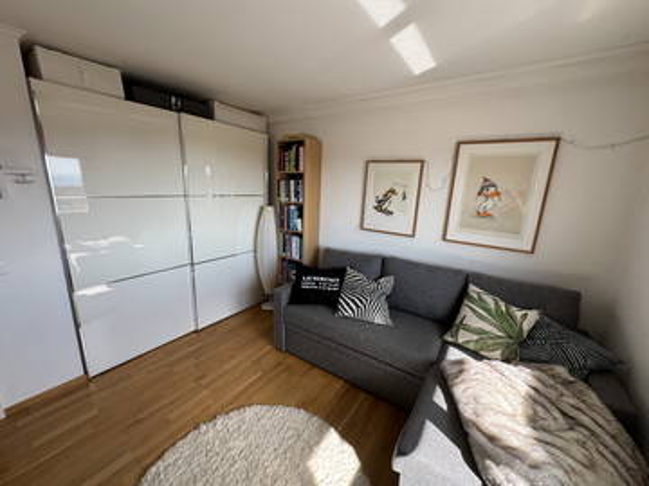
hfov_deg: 102.1
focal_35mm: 14
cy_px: 243
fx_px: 262
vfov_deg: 85.7
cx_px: 324
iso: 40
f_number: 2.2
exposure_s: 1/109
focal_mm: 2.22
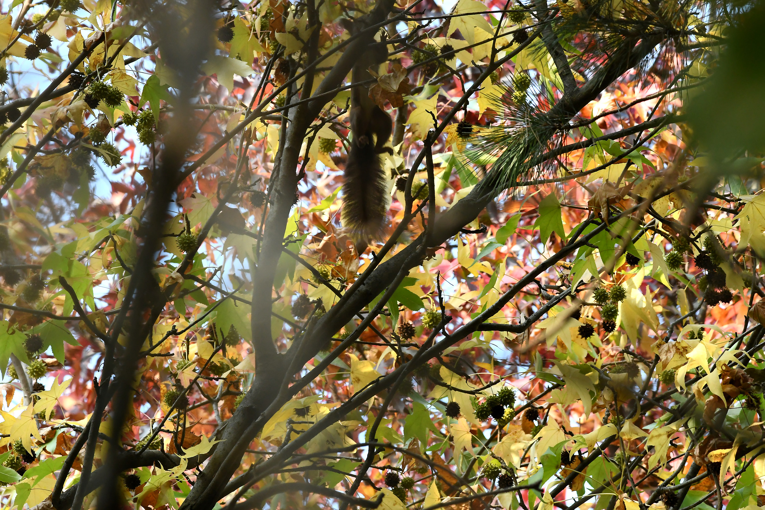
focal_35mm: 450
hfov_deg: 4.6
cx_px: 382
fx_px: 9562
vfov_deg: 3.1
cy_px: 255
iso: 1600
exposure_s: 1/1000
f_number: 8
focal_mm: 300
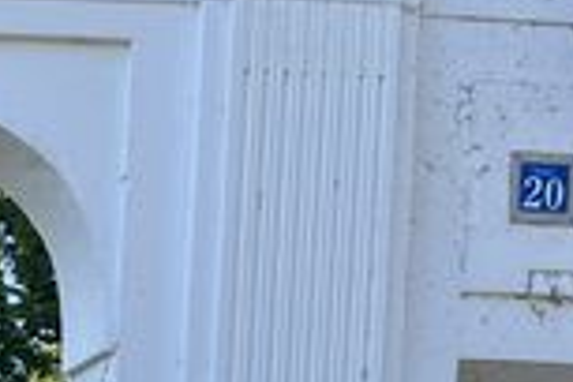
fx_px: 1687
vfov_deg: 11.5
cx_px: -408
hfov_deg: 16.6
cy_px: 783
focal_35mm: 106
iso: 50
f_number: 1.6
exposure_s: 1/672
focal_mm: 5.1
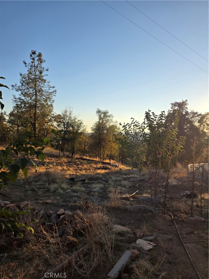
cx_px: 104
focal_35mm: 23
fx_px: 185
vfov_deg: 73.9
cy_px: 140
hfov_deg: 58.9
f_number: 1.7
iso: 80
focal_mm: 6.3
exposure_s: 1/2544
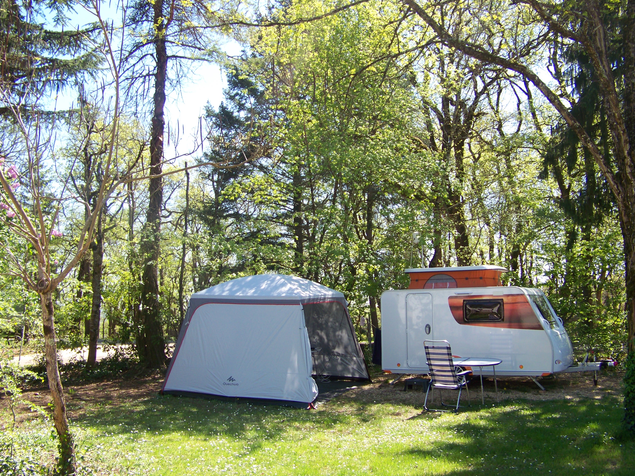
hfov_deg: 49.0
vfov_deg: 37.7
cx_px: 328
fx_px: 697
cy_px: 249
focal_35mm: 38
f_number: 2.8
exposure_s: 1/250
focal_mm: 5.85
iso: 64
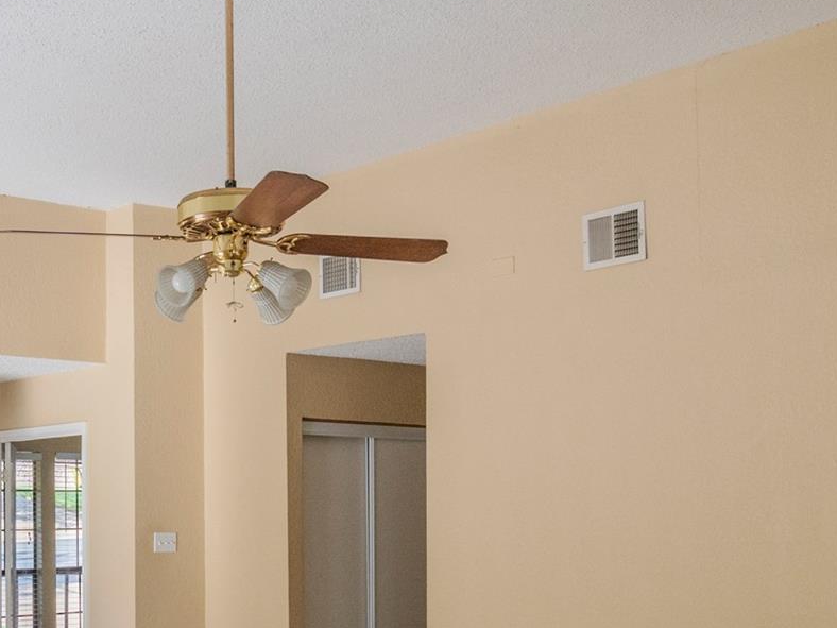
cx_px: 178
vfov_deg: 30.8
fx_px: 1088
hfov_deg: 40.5
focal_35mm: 45
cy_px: 556
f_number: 5.6
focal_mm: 12
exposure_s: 1/250
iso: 360
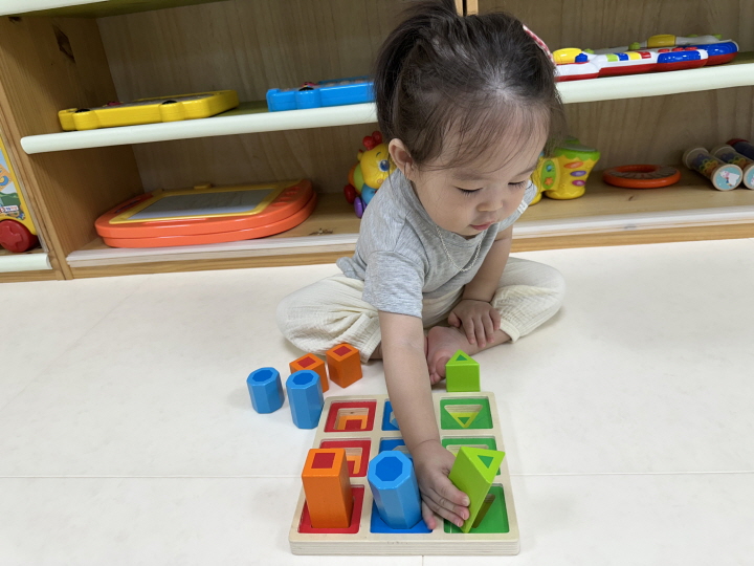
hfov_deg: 71.6
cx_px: 377
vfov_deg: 56.8
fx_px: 523
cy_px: 283
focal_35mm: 24
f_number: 1.78
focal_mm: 6.86
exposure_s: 1/120
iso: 125
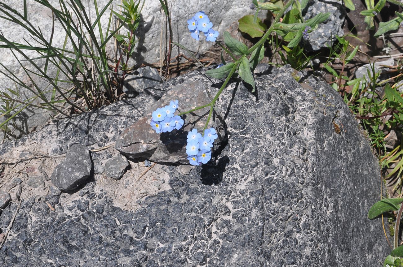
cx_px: 202
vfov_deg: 12.1
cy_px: 134
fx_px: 1258
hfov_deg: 18.2
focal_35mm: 112
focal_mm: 75
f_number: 18
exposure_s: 1/125
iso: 200
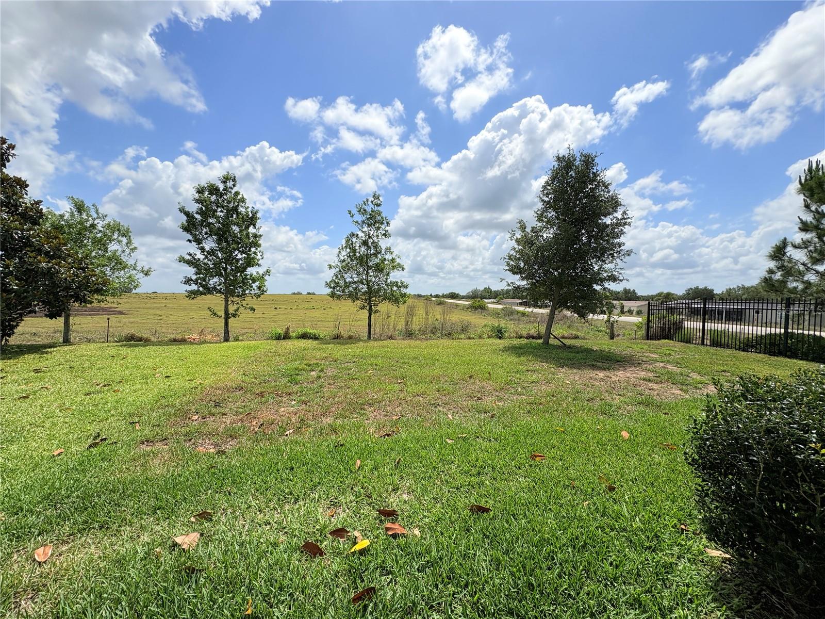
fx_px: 334
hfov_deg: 102.1
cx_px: 412
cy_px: 310
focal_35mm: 14
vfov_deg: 85.7
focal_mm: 2.22
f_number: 2.2
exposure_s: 1/4630
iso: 50
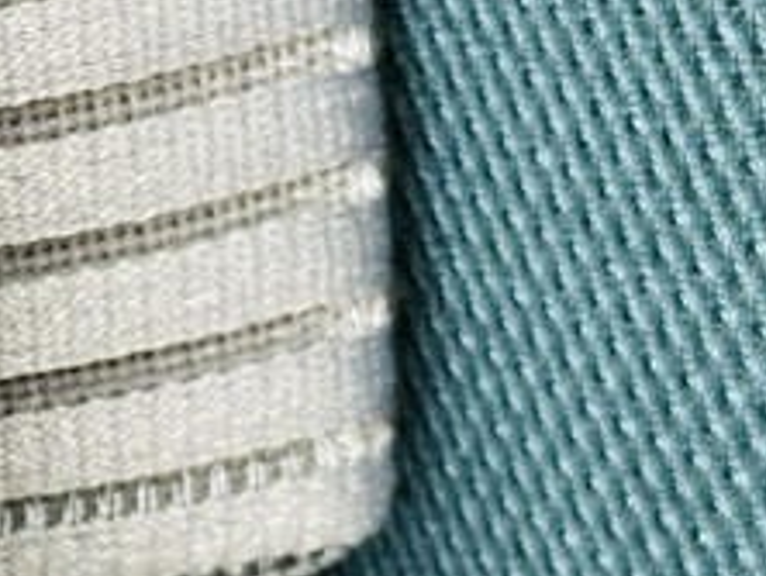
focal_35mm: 259
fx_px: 5737
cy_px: 417
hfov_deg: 7.5
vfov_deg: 5.7
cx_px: -504
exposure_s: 1/60
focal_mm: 6.86
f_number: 1.78
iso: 160
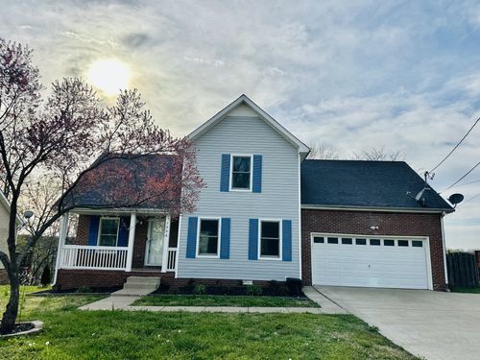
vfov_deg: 56.8
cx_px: 240
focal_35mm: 24
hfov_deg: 71.6
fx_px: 333
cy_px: 180
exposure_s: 1/8929
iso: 80
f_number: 1.78
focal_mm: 6.86
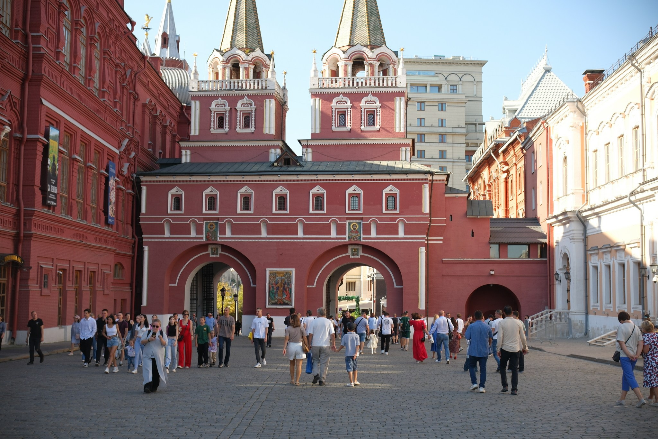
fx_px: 749
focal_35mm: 41
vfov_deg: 32.6
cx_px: 329
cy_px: 220
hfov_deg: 47.4
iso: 160
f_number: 5.6
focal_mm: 27
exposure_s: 1/240
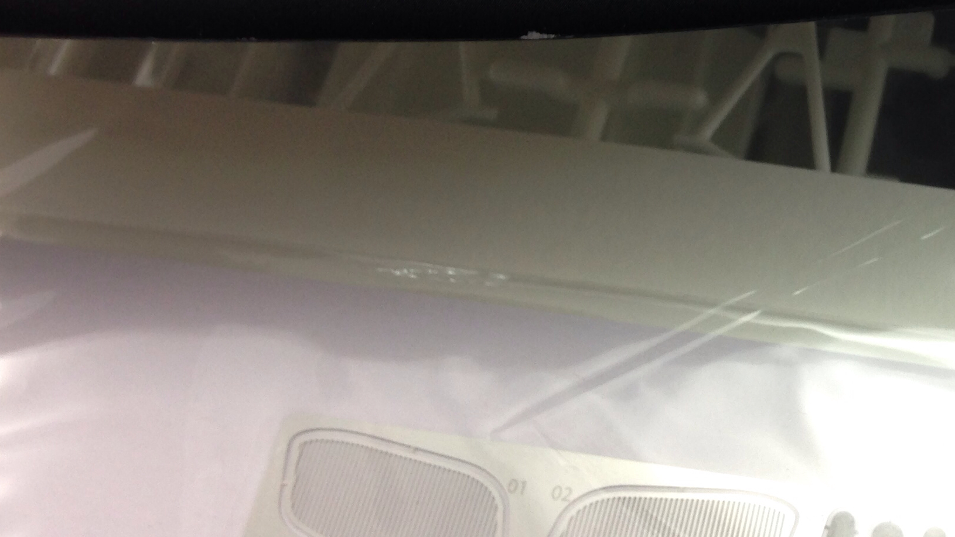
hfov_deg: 27.7
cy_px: -13
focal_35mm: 72
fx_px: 1823
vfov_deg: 16.4
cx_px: 948
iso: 50
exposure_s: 1/40
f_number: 2.4
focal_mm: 4.12
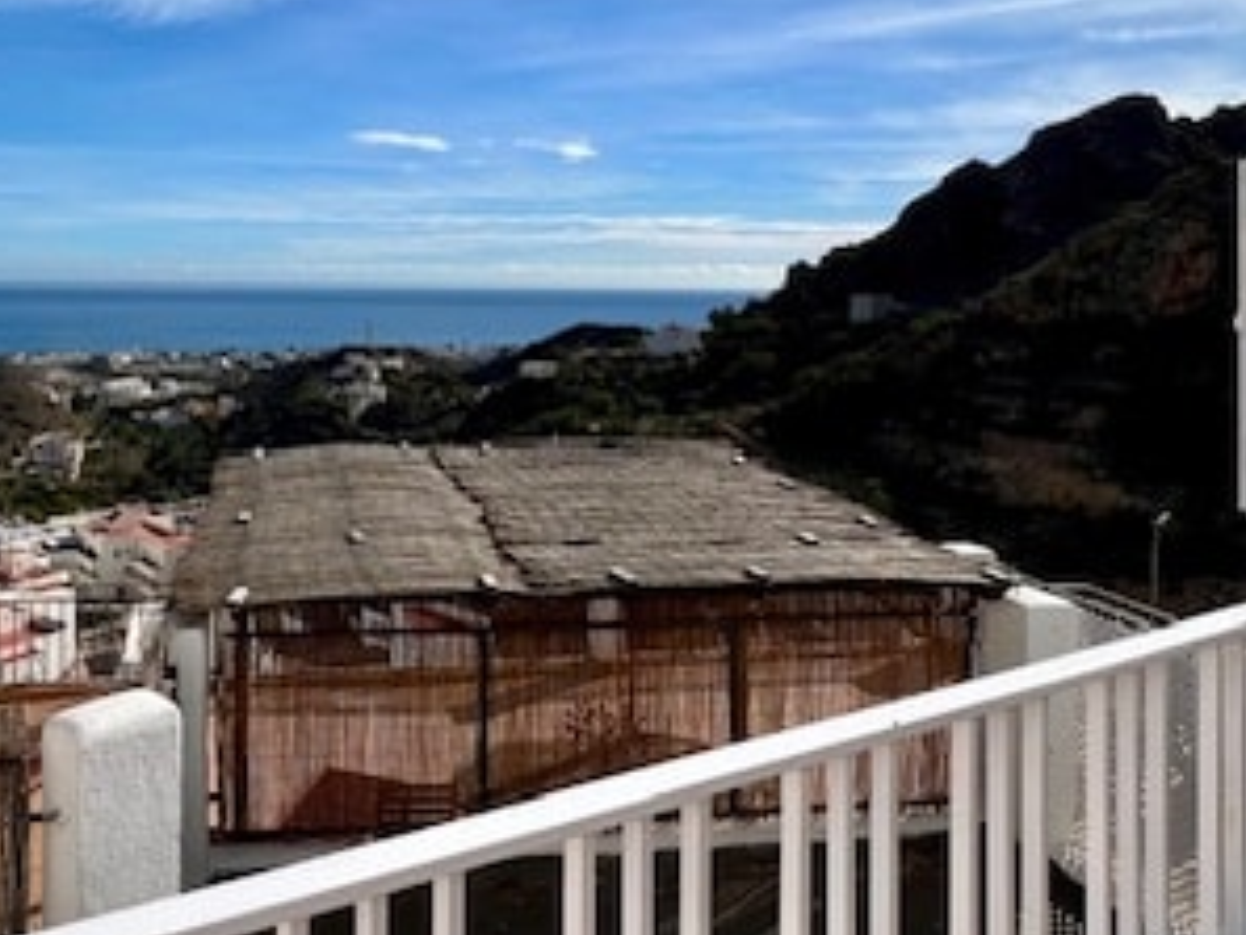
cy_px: 285
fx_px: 1008
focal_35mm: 28
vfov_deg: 48.6
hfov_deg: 61.3
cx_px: 378
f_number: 1.8
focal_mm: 1.57
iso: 32
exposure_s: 1/3125
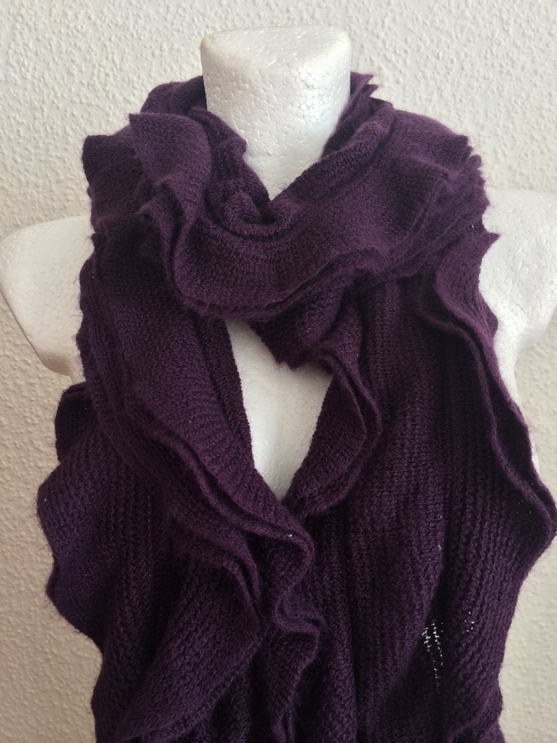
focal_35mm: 30
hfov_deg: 46.8
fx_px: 644
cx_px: 278
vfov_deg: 60.0
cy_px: 372
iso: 50
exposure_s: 1/60
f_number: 2.2
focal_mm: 4.12
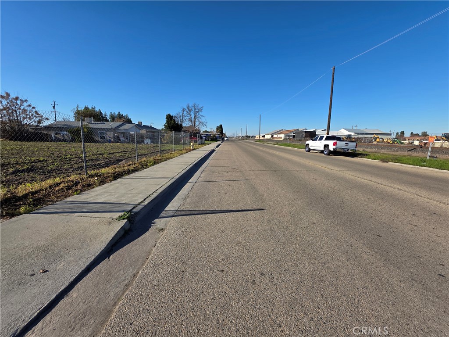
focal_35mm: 13
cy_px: 168
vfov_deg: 89.9
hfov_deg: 106.2
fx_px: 169
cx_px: 224
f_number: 1.9
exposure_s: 1/2327
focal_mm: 2.2
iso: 40
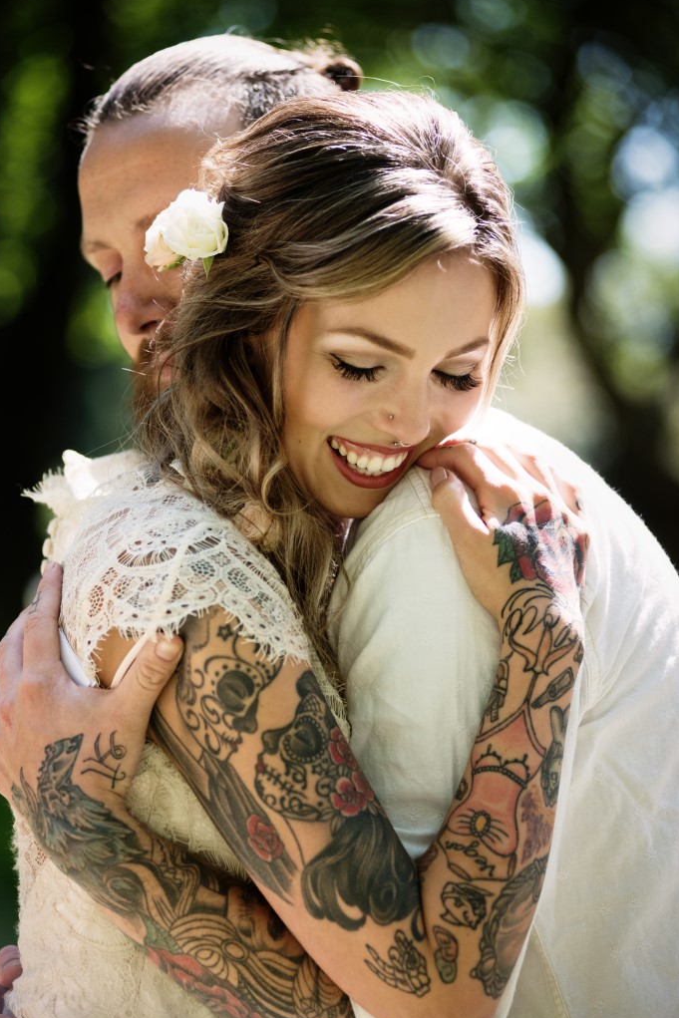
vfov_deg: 18.4
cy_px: 531
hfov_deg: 12.3
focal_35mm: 111
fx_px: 3139
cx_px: 323
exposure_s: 1/2500
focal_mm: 105
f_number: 3.2
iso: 800
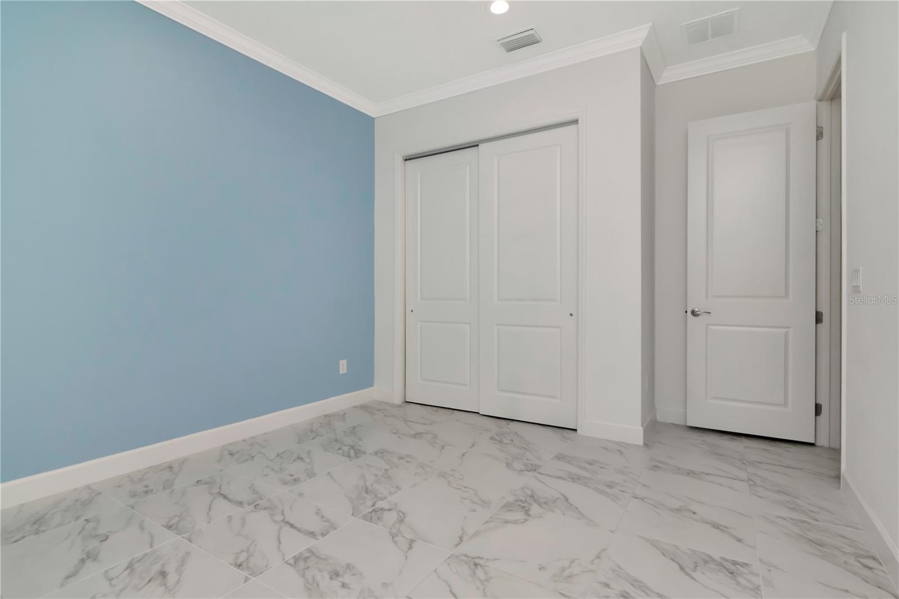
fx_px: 412
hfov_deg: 95.0
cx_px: 450
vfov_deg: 72.0
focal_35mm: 16
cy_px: 300
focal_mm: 11
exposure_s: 1/160
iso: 800
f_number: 11
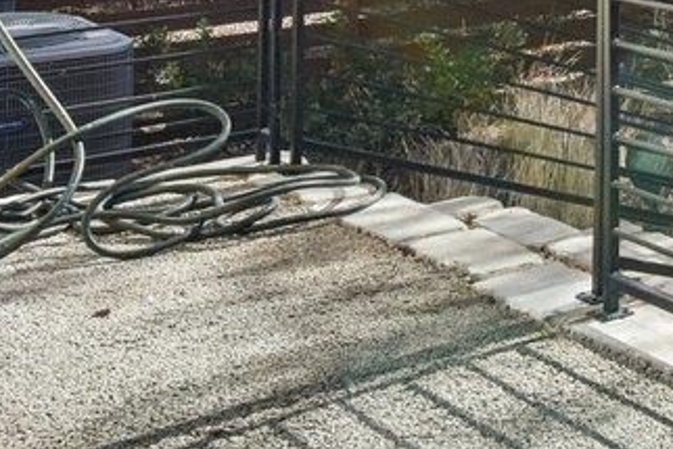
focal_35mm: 89
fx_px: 1664
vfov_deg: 14.1
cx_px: 1055
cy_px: -283
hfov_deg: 19.4
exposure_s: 1/1250
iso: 400
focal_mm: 14
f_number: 8
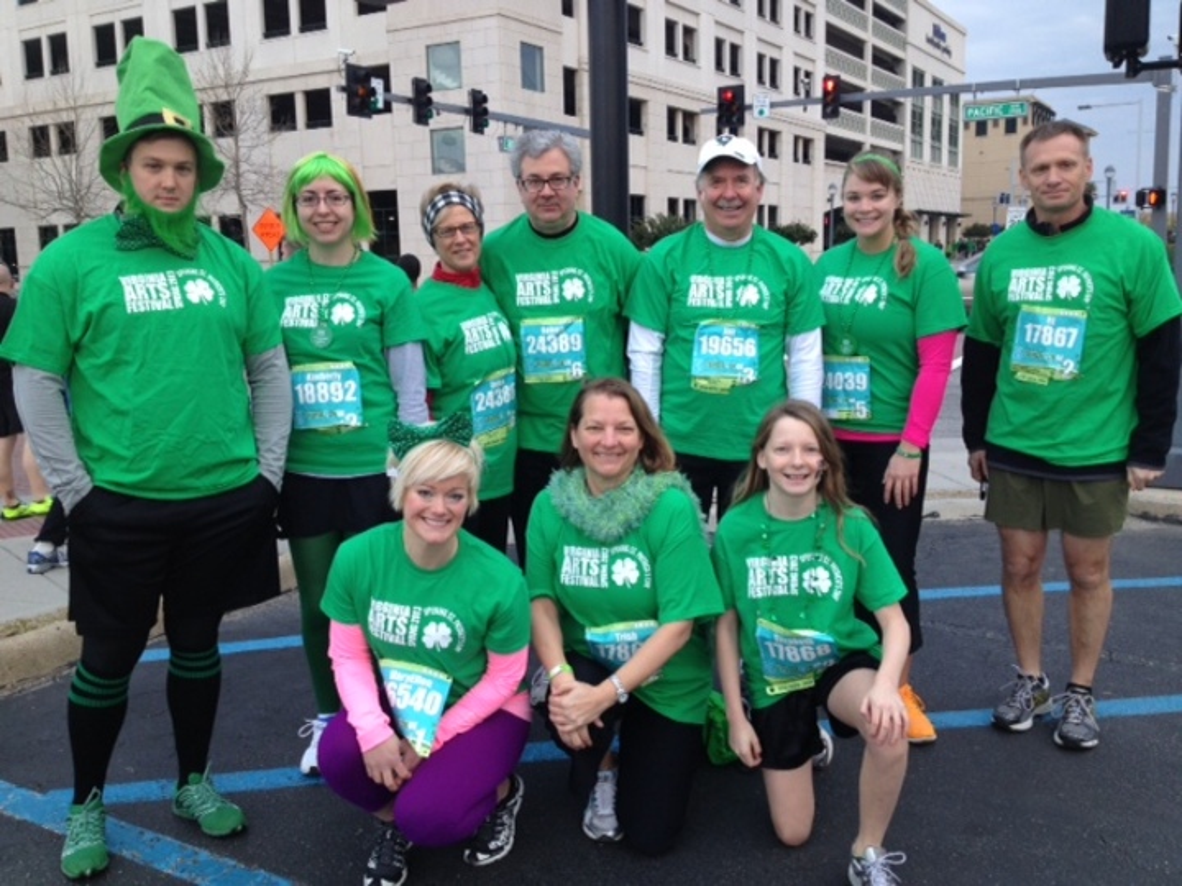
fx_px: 1195
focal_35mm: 35
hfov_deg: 52.6
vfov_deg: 40.7
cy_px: 443
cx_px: 591
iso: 50
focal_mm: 4.28
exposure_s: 1/60
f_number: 2.4
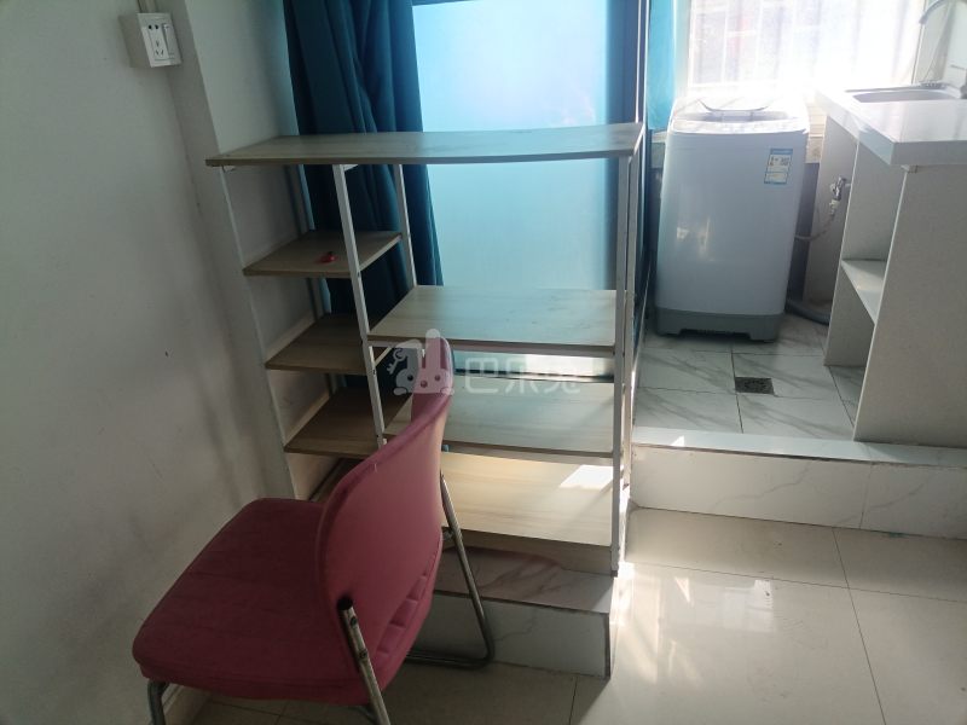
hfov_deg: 67.3
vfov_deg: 53.1
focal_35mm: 26
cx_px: 484
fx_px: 726
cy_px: 362
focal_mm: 4.65
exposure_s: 1/100
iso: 280
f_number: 1.8
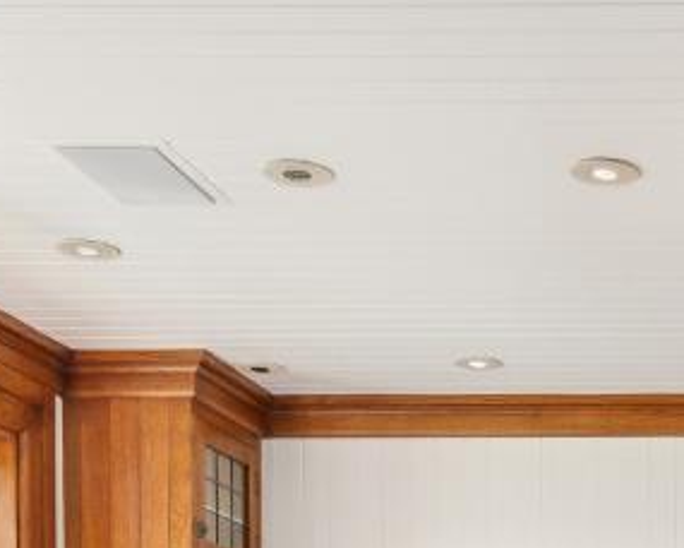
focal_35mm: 79
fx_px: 1599
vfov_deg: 17.4
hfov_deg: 21.2
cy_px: 836
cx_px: 960
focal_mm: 16
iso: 800
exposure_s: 1/50
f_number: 8
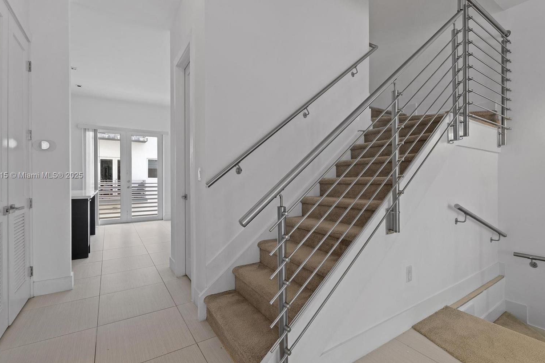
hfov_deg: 96.7
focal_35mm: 16
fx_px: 242
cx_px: 257
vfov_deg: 73.7
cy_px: 176
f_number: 9
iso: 100
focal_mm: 10
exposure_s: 1.6
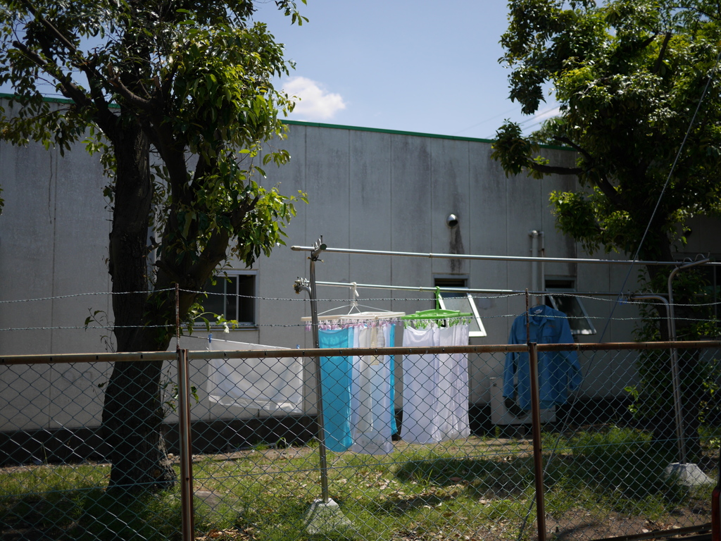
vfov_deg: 36.0
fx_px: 833
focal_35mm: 40
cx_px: 360
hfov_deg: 46.8
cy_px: 270
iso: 200
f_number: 1.7
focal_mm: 20
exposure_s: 1/10000
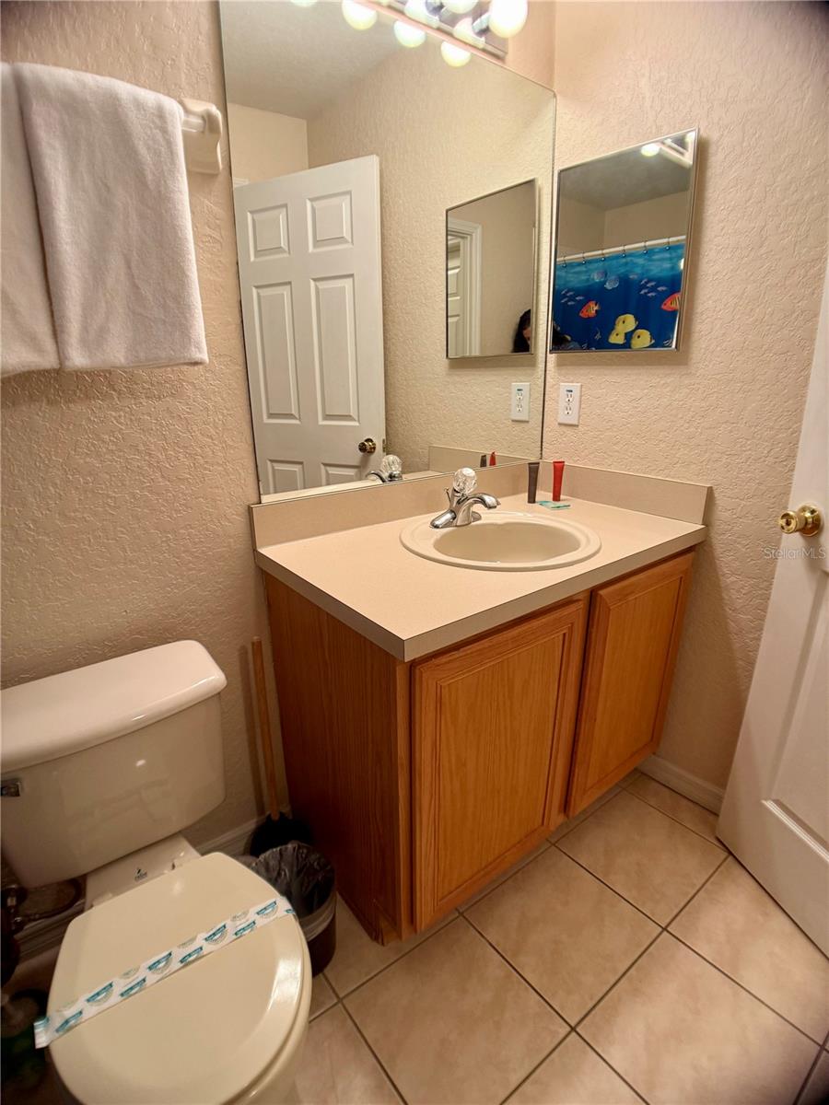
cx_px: 414
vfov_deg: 71.6
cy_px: 552
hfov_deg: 56.8
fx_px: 766
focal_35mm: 24
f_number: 1.78
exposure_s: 1/60
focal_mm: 6.76
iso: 250
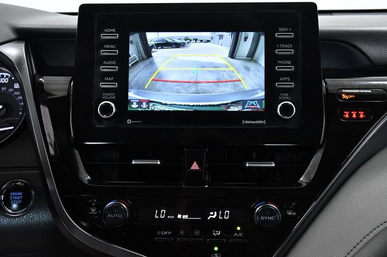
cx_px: 194
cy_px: 128
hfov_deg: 48.5
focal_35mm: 40
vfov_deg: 33.4
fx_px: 430
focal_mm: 27
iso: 2500
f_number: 6.3
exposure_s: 1/160
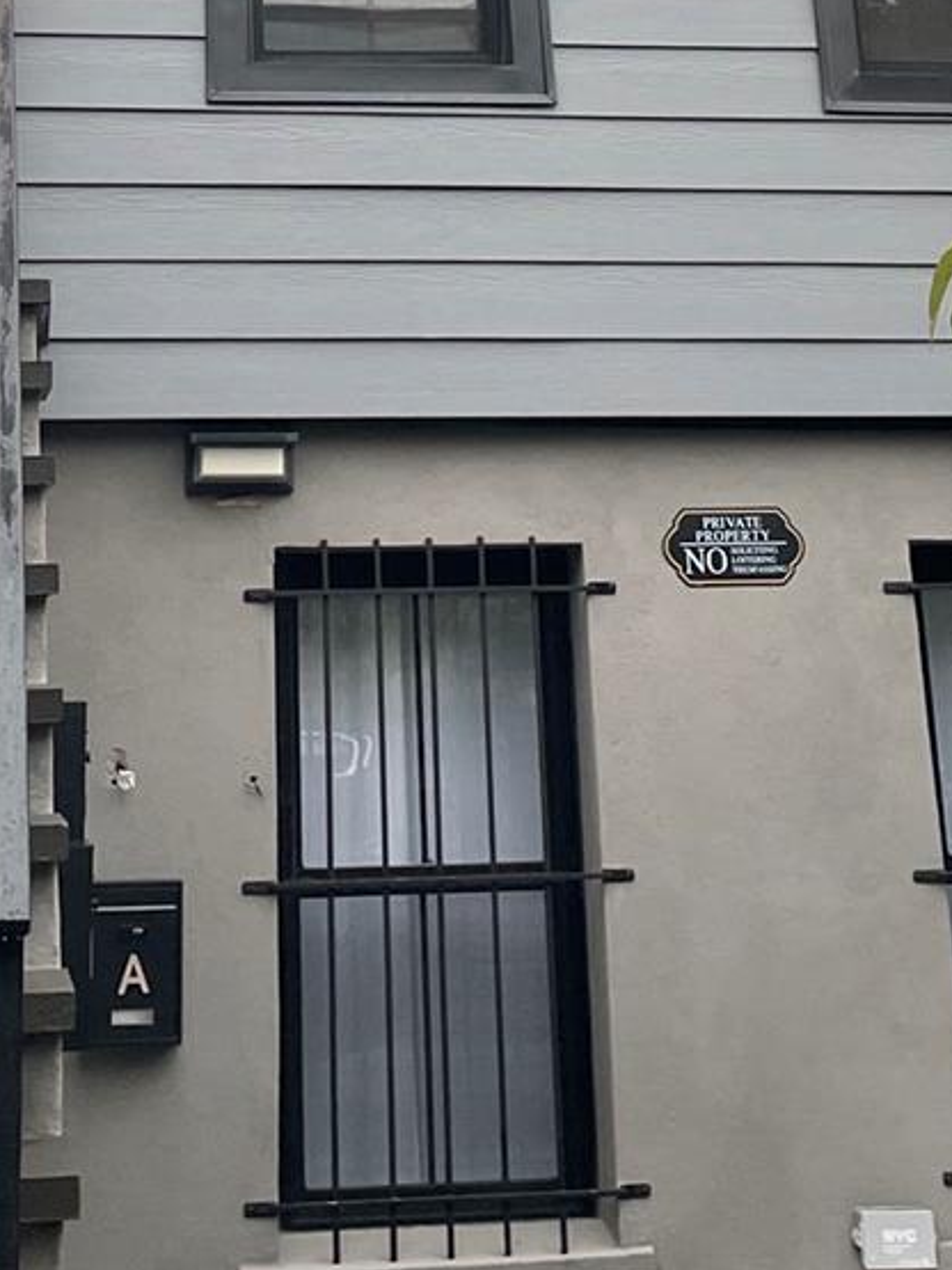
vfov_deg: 23.9
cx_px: 309
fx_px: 2641
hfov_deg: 20.4
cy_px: -357
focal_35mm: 72
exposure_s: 1/121
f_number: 1.6
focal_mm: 4.2
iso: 100
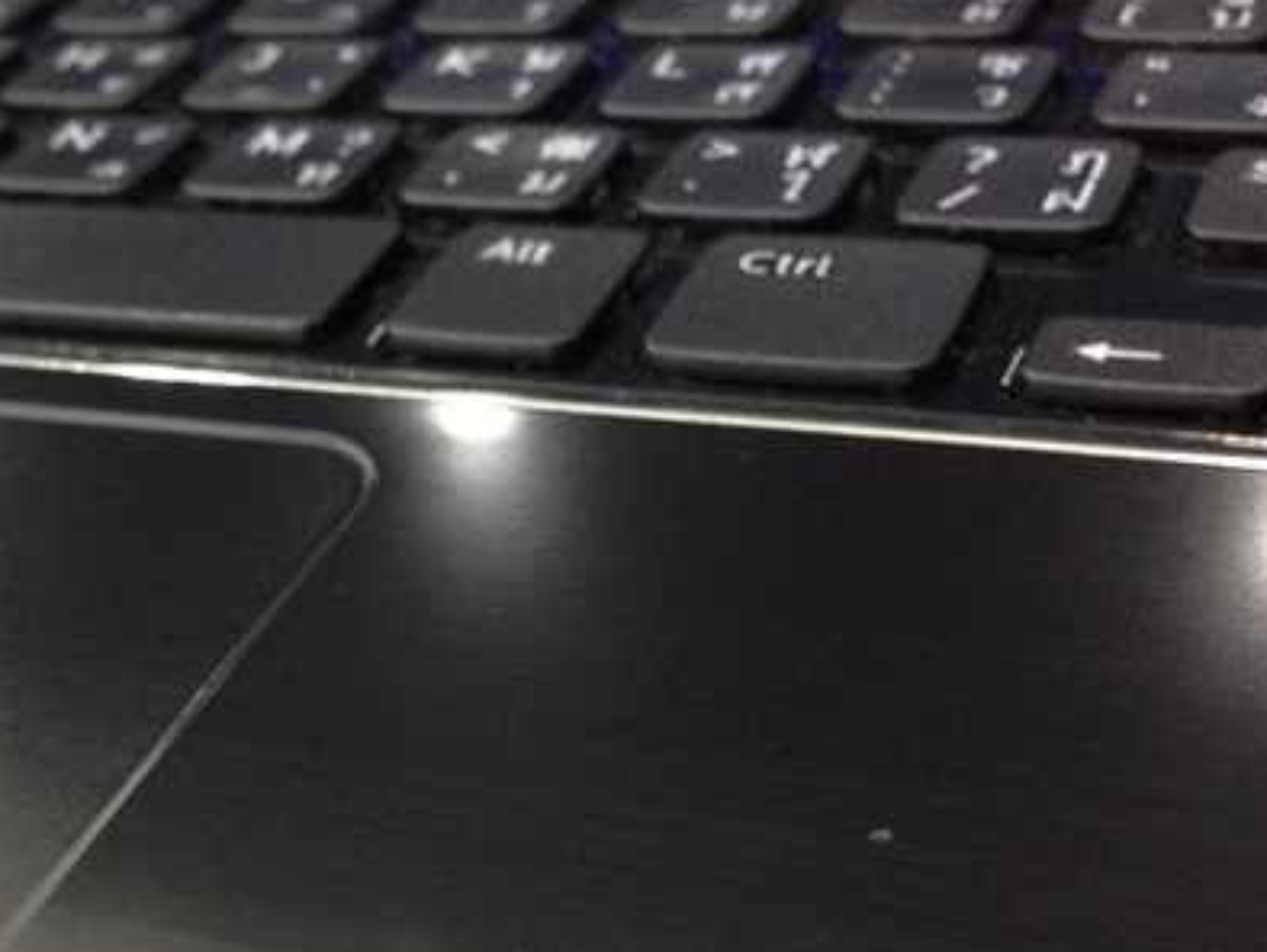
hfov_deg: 28.1
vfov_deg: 21.4
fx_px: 2454
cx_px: 174
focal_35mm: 67
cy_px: 878
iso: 160
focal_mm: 4.12
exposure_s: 1/20
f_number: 2.4
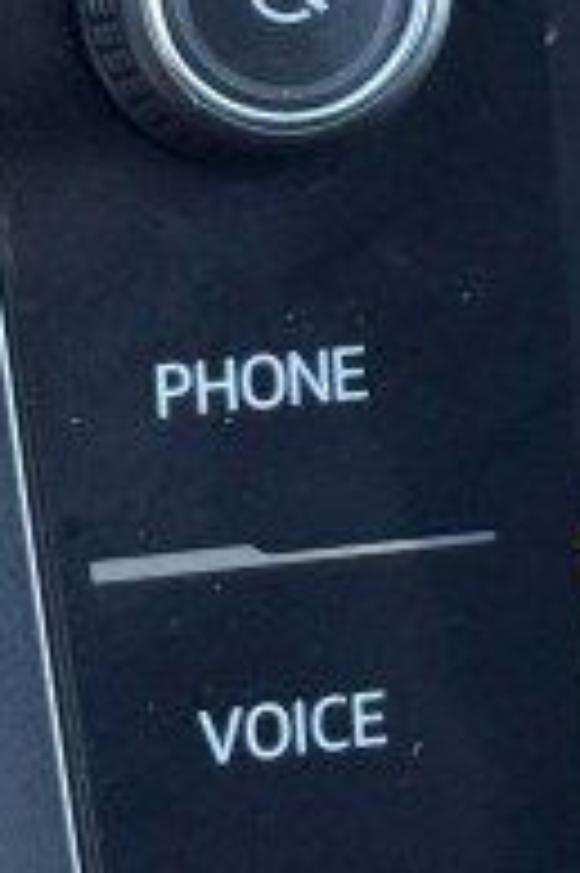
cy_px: -126
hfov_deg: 5.0
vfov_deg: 7.7
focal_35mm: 264
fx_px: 6391
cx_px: 1574
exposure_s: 1/109
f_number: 1.78
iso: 125
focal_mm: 6.76
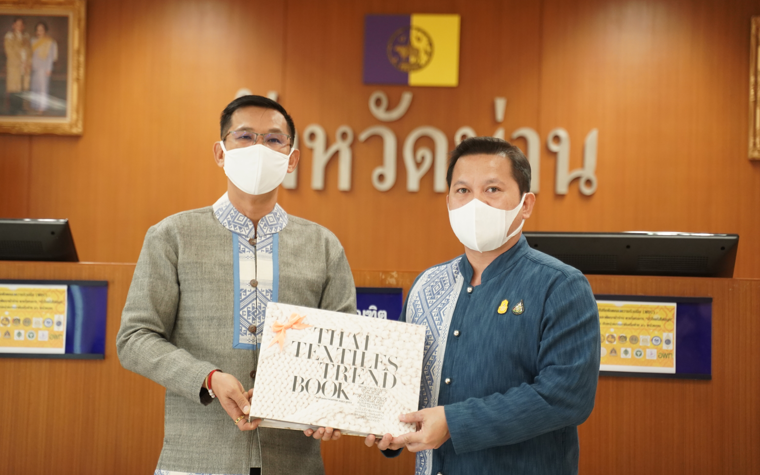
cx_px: 379
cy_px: 241
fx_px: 1512
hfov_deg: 28.2
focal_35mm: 73
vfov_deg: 17.9
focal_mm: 71
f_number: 2.8
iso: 2500
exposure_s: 1/320
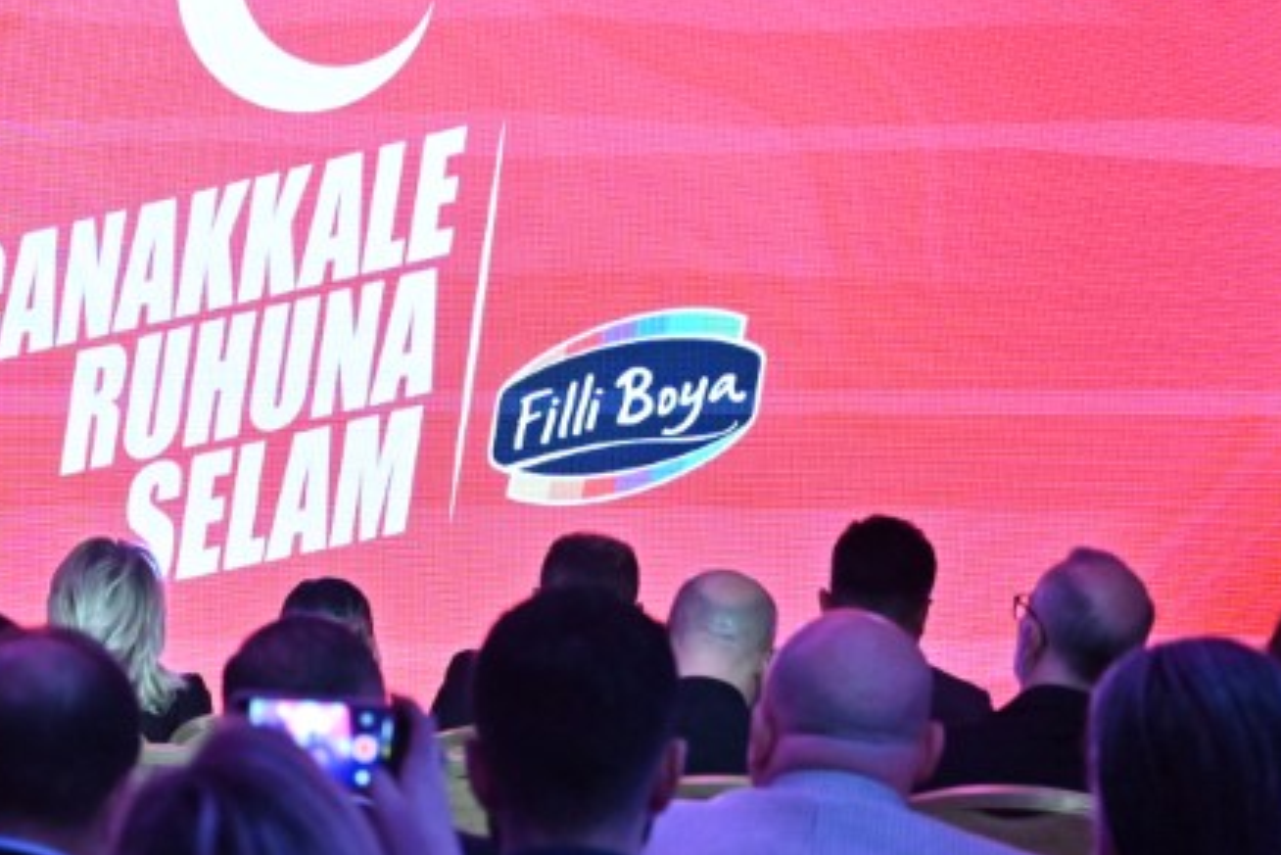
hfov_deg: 15.0
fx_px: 4698
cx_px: -232
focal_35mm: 132
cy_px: 670
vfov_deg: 10.4
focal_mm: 50
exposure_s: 1/160
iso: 2000
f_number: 4
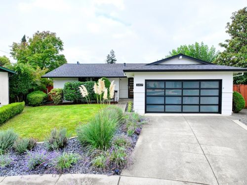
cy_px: 92
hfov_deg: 71.6
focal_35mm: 24
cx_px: 124
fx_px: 171
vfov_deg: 56.8
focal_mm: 12.3
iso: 400
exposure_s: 1/1600
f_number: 2.8
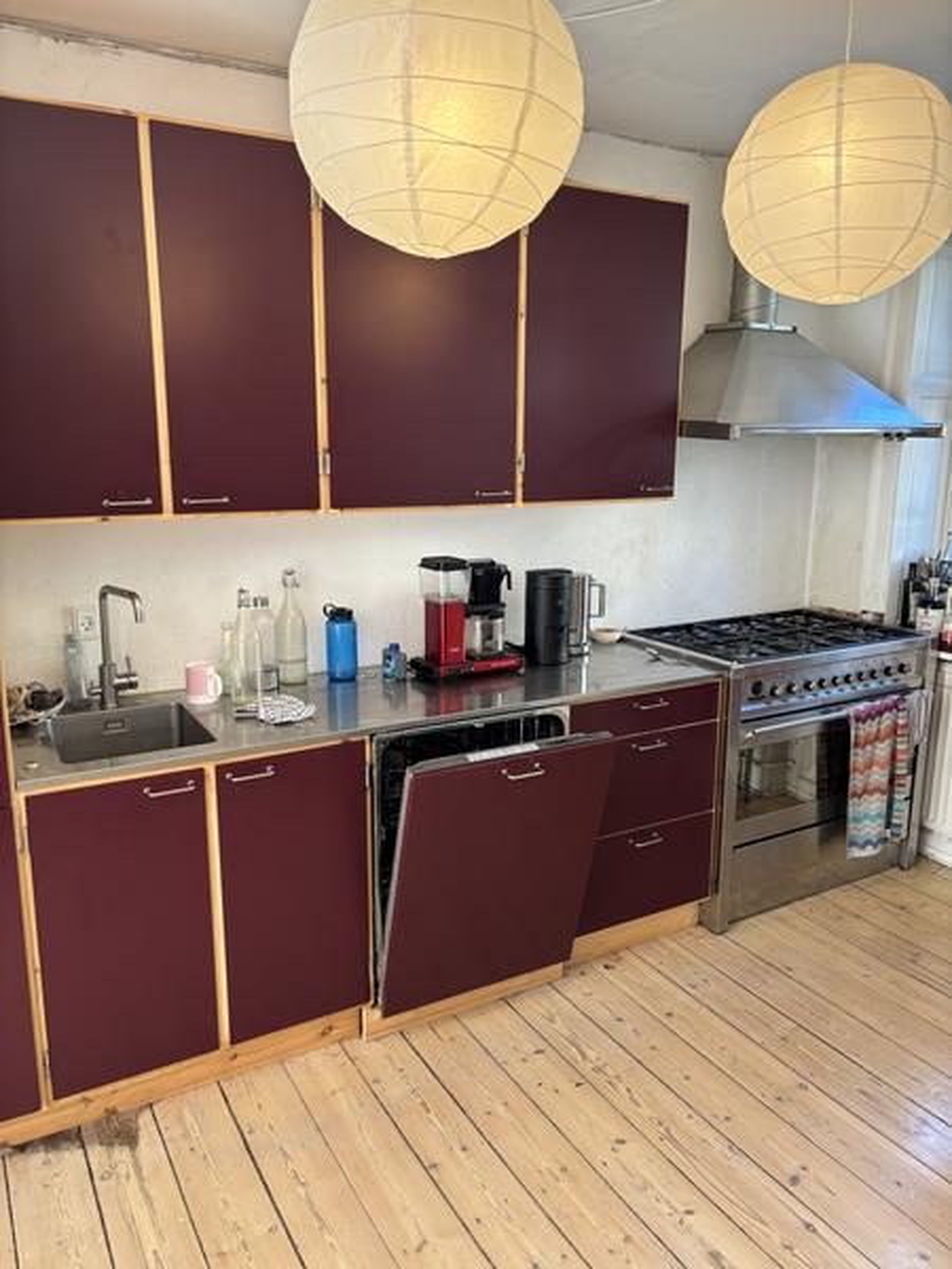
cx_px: 476
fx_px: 953
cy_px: 634
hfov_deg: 53.1
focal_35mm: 26
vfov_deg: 67.3
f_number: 1.6
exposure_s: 1/86
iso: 125
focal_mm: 5.96
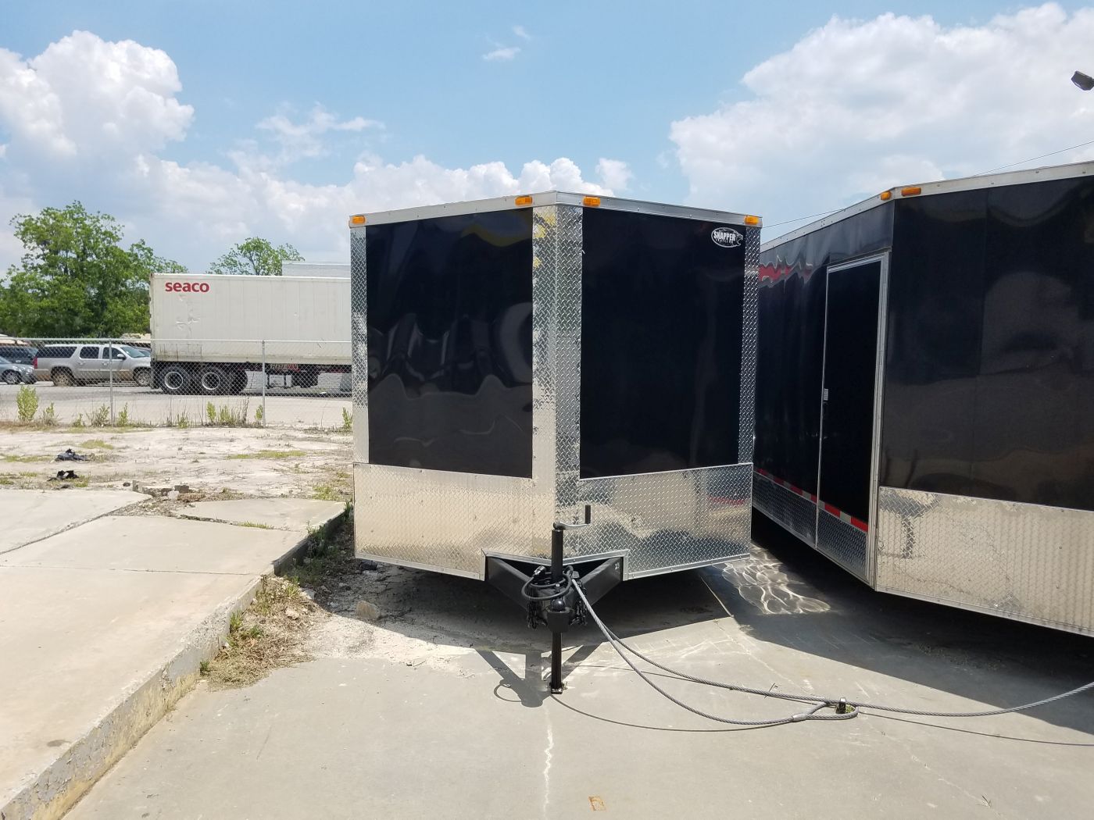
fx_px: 822
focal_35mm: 26
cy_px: 410
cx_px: 547
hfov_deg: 67.3
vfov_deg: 53.1
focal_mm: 4.2
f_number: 1.7
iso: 50
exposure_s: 1/2952
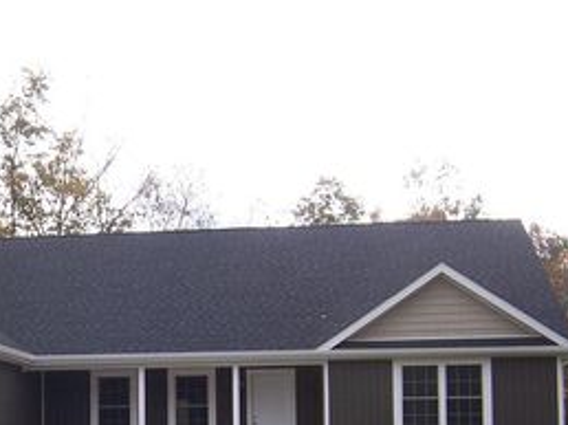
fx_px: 1049
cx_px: 108
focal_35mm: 64
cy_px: 400
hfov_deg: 29.6
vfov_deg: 22.2
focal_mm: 5.5
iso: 80
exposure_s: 1/180
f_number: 3.4
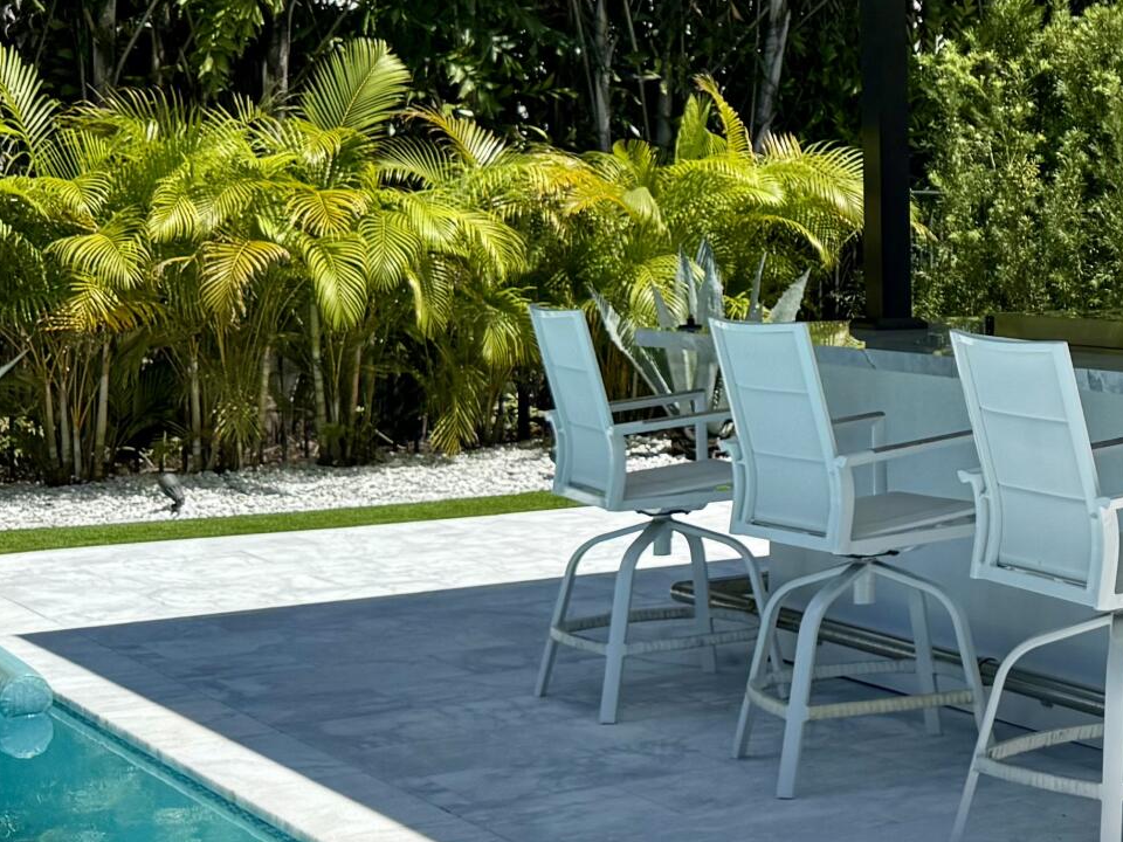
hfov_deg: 23.4
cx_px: 1396
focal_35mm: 75
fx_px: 2433
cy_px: 202
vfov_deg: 19.5
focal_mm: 6.76
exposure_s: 1/7353
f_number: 1.78
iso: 80
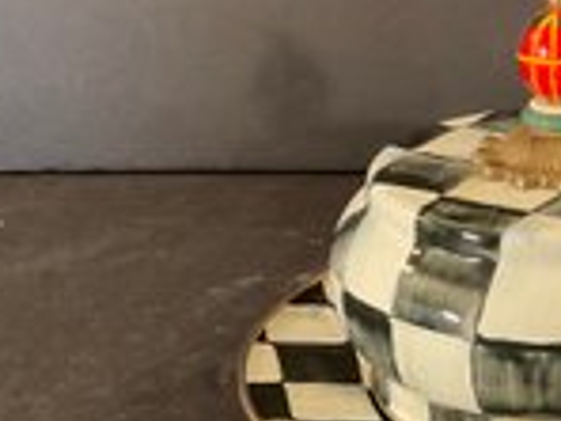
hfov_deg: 26.9
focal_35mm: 67
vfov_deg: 21.4
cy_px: 385
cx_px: 593
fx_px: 1086
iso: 250
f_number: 1.8
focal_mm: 3
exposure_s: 1/40
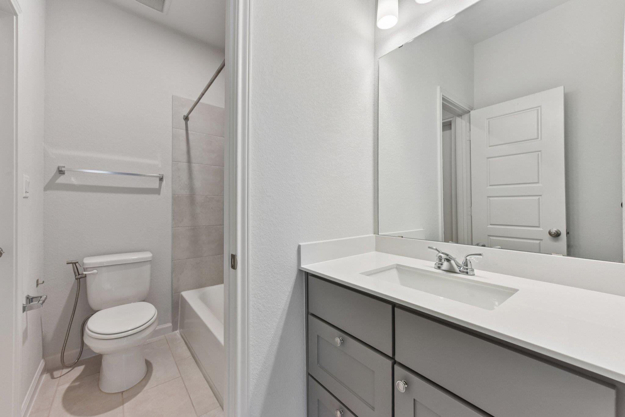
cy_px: 208
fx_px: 243
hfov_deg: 104.2
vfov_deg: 81.2
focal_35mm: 14
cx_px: 312
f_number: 8
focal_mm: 14
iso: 800
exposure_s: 1/60
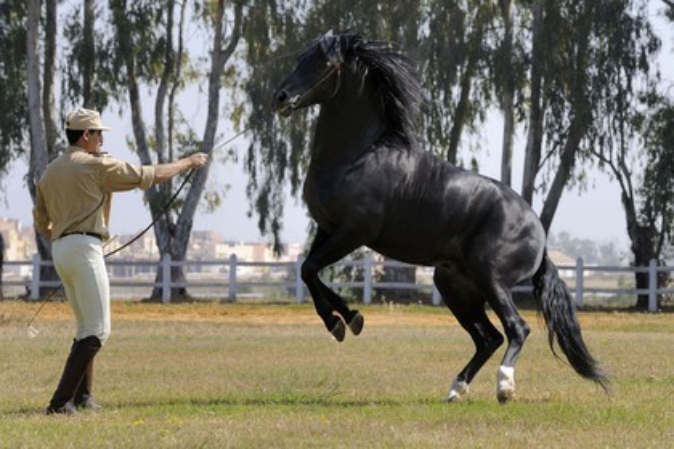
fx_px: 2808
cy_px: 224
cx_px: 337
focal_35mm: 150
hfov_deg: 13.7
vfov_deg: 9.1
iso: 200
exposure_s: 1/320
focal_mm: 150
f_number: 7.1
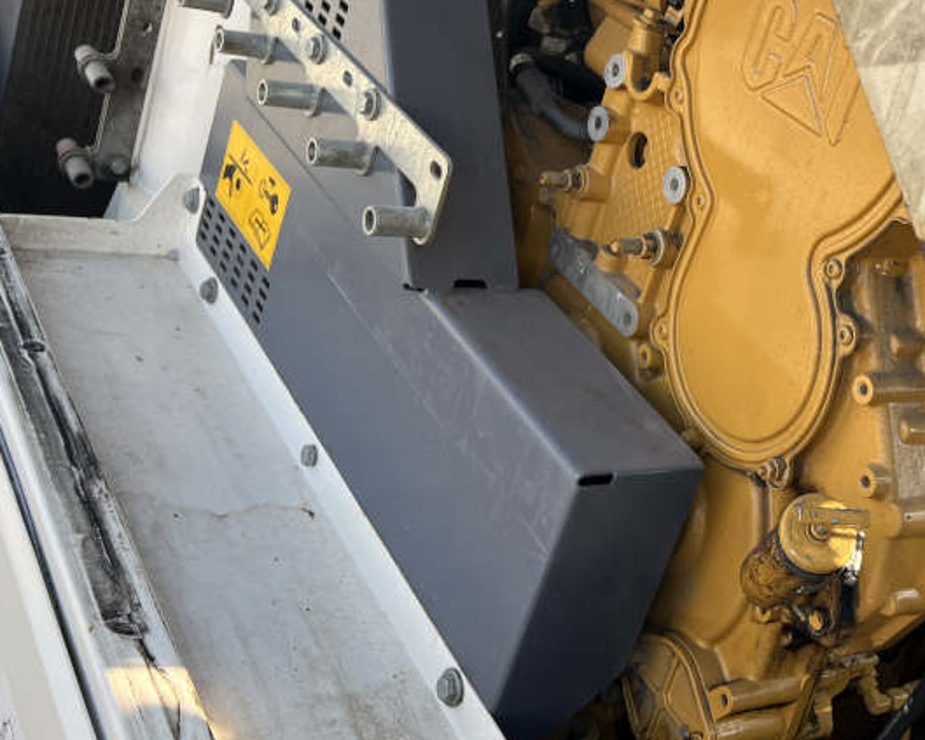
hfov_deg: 36.7
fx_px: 1314
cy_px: 203
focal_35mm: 48
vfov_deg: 31.0
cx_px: 808
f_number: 1.5
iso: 50
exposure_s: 1/539
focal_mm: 5.7
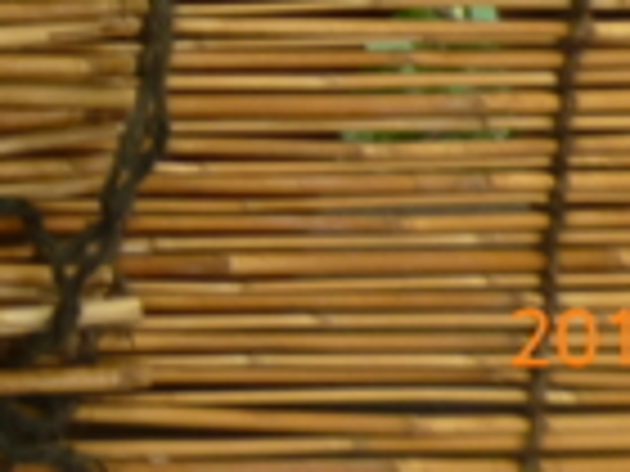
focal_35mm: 137
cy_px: -742
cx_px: -666
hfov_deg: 12.5
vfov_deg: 9.4
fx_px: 2493
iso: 100
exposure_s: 1/80
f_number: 3.3
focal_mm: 4.3
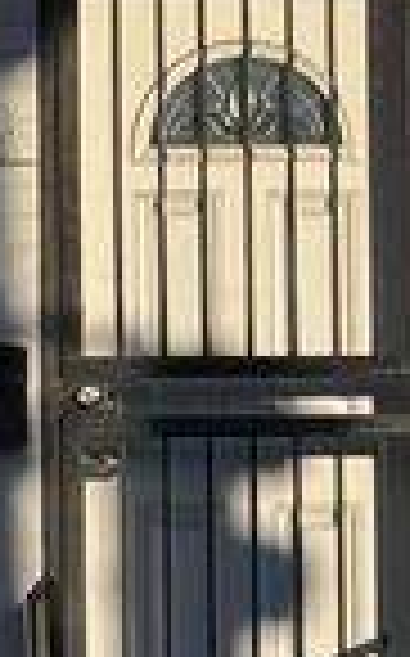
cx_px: -99
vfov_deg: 5.6
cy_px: 225
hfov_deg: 3.5
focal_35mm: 377
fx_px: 6753
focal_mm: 6.76
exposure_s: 1/9901
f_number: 1.78
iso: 64
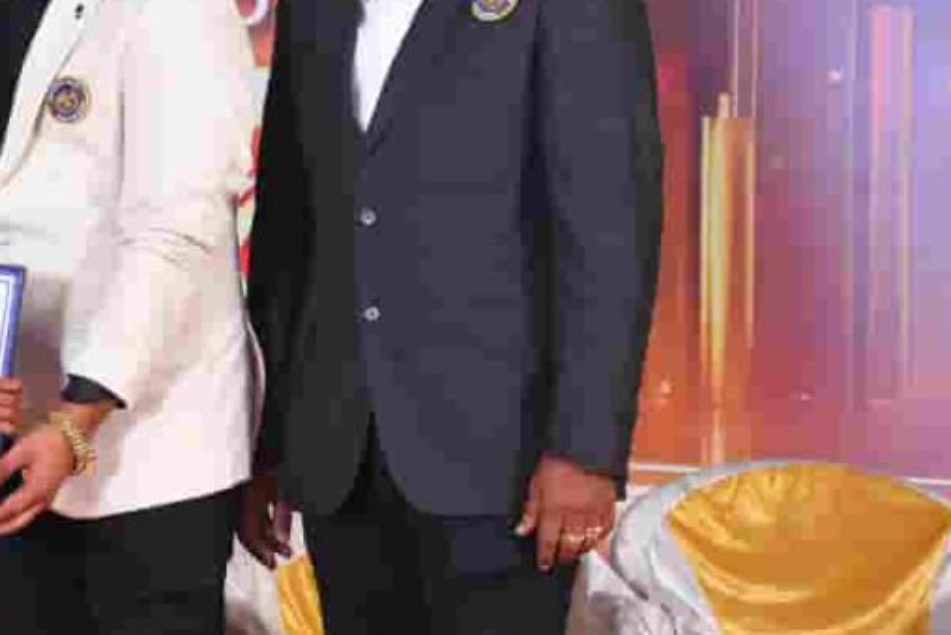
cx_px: 9
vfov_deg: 9.5
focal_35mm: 145
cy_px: 220
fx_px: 3831
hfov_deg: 13.9
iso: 500
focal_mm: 48
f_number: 7.1
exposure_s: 1/160
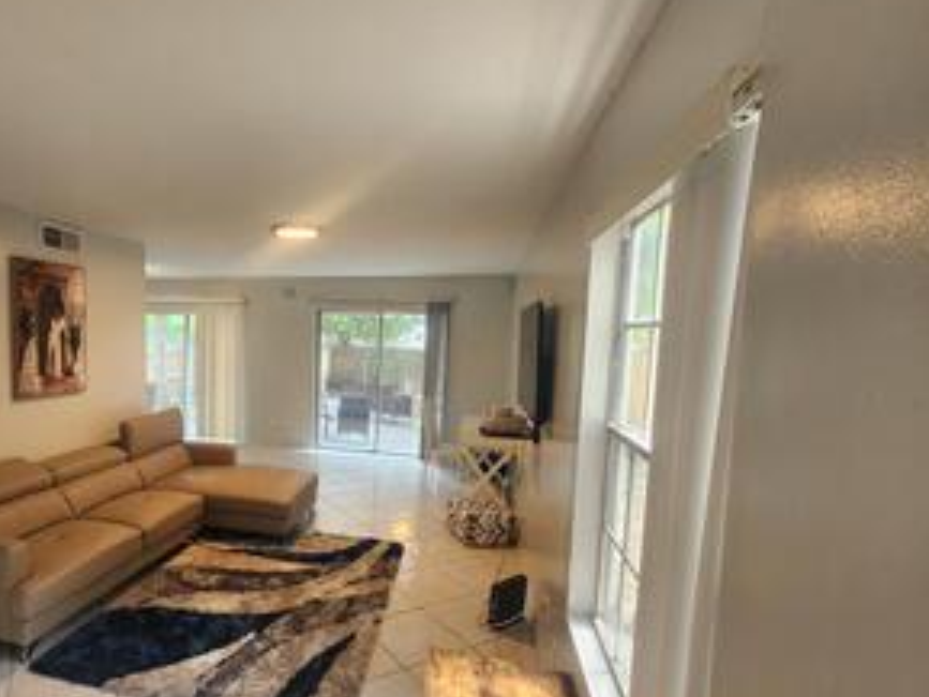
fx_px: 483
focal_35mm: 18
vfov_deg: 71.4
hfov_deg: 85.1
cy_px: 385
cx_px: 321
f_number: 2.2
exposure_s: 1/60
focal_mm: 2.2
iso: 200
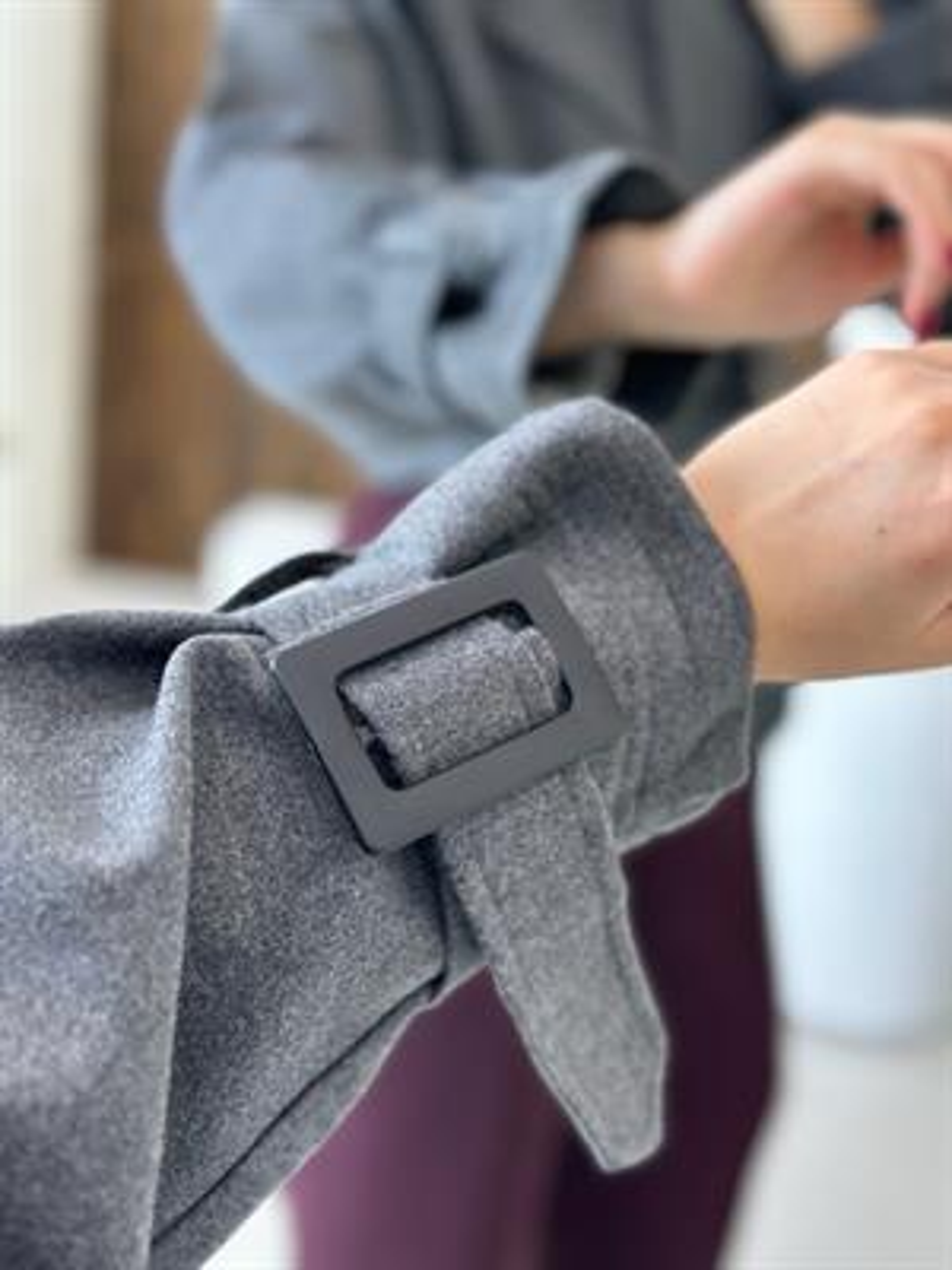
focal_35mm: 48
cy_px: 635
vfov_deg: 39.7
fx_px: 1760
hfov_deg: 30.3
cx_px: 476
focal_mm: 6.86
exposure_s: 1/100
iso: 80
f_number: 1.78
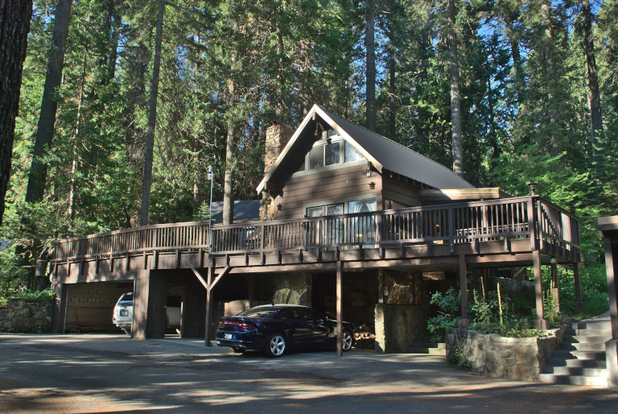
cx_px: 309
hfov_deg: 57.2
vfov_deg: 40.1
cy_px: 207
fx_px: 567
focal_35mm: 33
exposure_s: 1/30
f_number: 10
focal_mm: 22
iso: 320
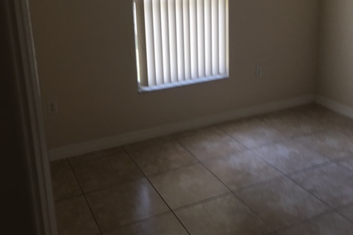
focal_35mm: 41
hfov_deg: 47.4
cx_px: 178
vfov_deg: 32.1
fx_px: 402
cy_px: 61
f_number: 2.2
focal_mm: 4.15
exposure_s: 1/60
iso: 32
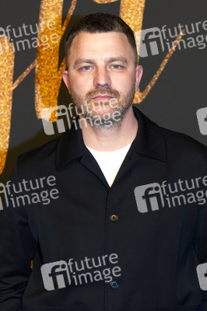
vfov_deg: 32.4
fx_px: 536
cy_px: 156
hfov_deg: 21.9
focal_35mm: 62
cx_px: 104
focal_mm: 62
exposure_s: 1/250
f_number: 6.3
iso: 800
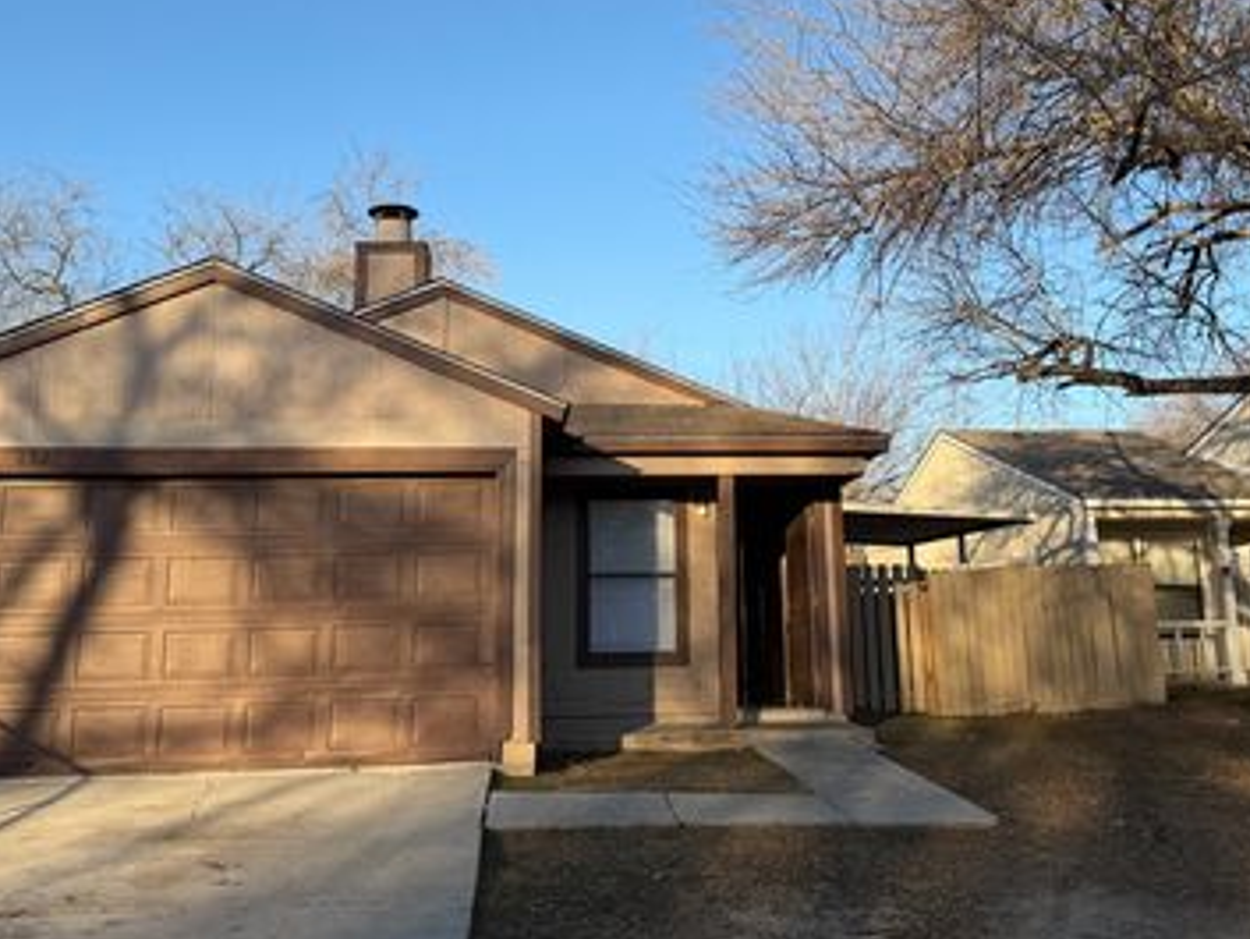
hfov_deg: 53.9
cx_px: 652
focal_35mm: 34
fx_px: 1228
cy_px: 392
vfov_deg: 41.7
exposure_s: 1/2370
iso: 80
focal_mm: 6.76
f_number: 1.78
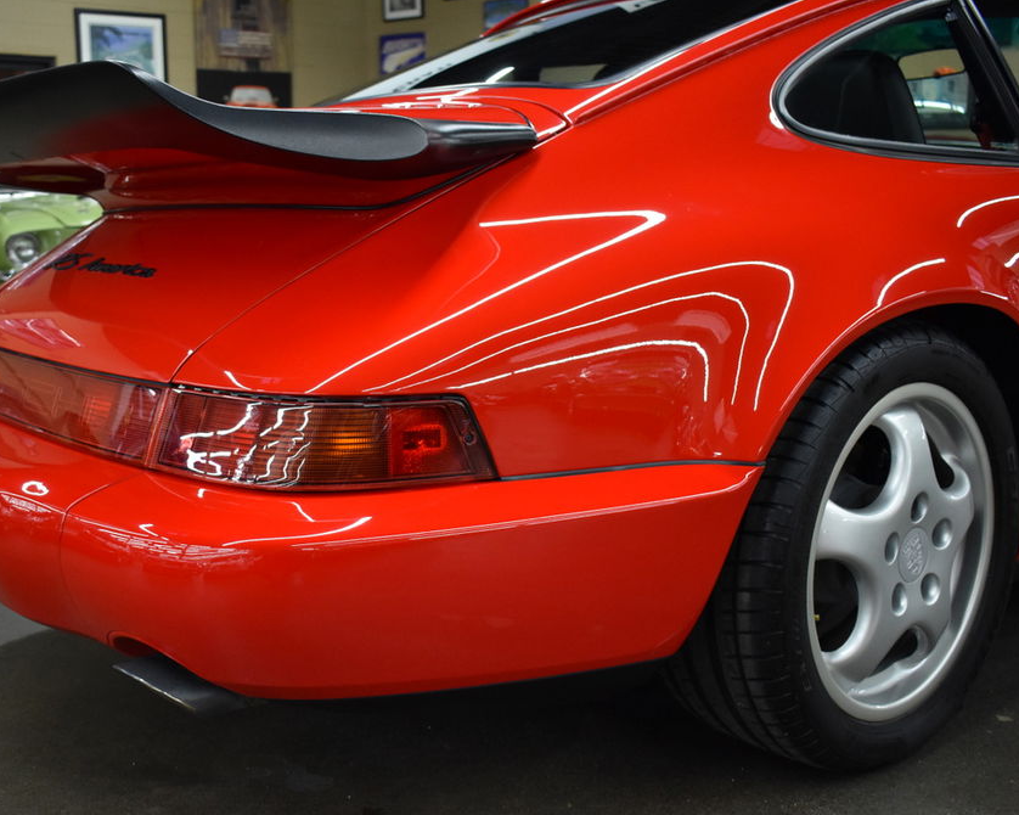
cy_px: 412
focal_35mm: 40
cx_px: 401
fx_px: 1193
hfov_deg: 46.0
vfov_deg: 37.7
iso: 1250
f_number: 3.8
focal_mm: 23
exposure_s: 1/125
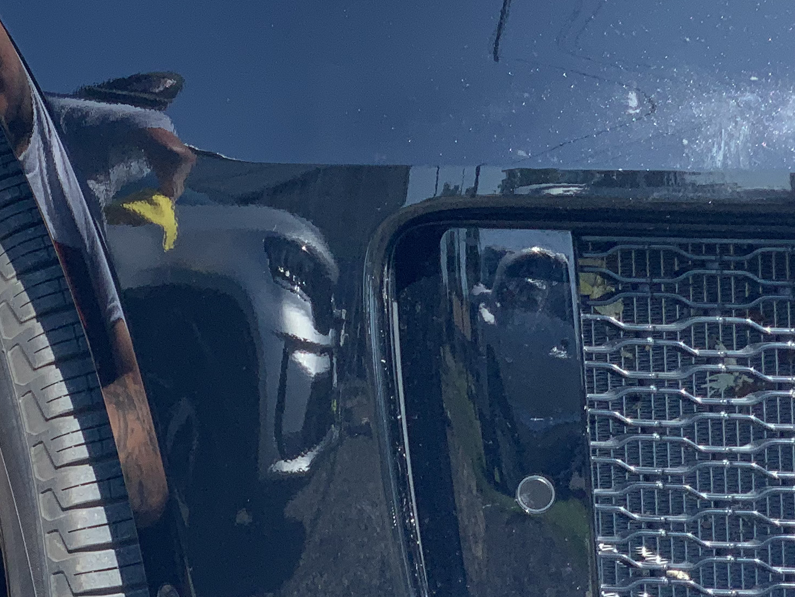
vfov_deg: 10.4
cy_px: 294
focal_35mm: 143
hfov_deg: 13.2
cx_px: -283
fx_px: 3285
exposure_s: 1/623
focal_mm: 6
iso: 16
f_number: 2.4
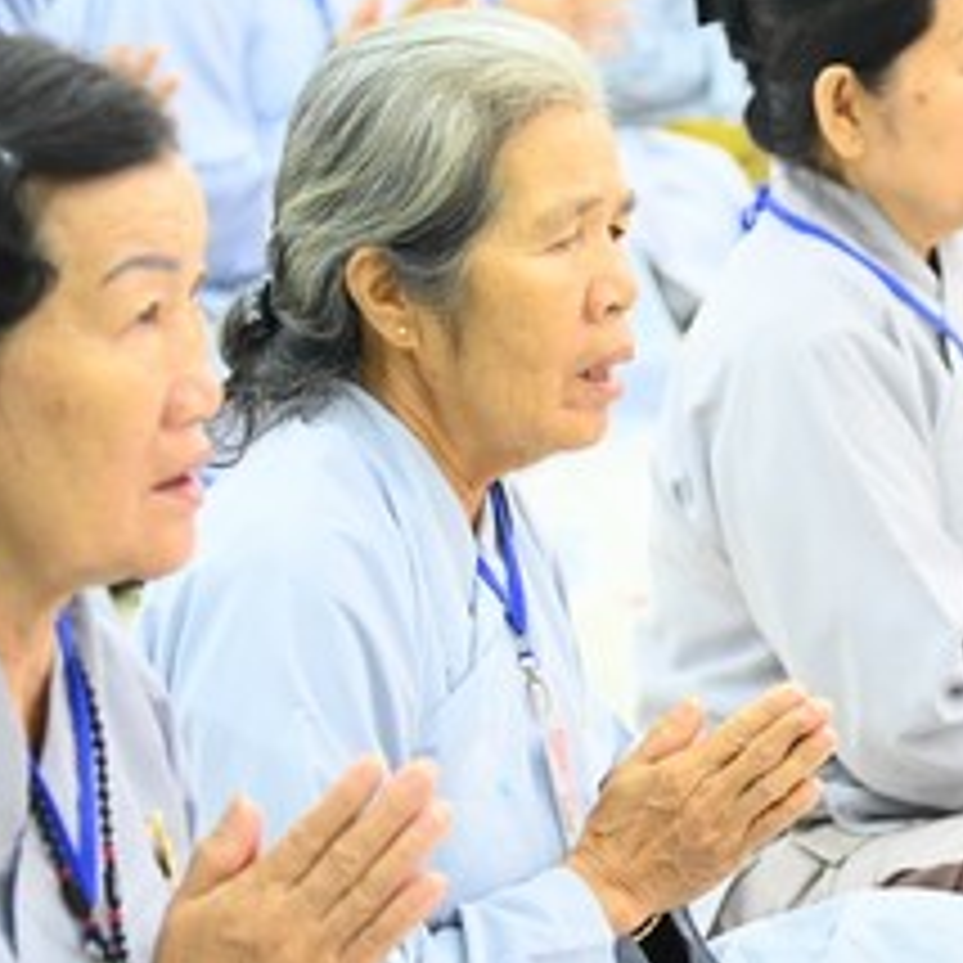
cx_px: 958
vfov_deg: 8.0
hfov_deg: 8.0
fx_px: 6893
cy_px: 441
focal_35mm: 219
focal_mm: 85
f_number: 4
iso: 10000
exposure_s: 1/160
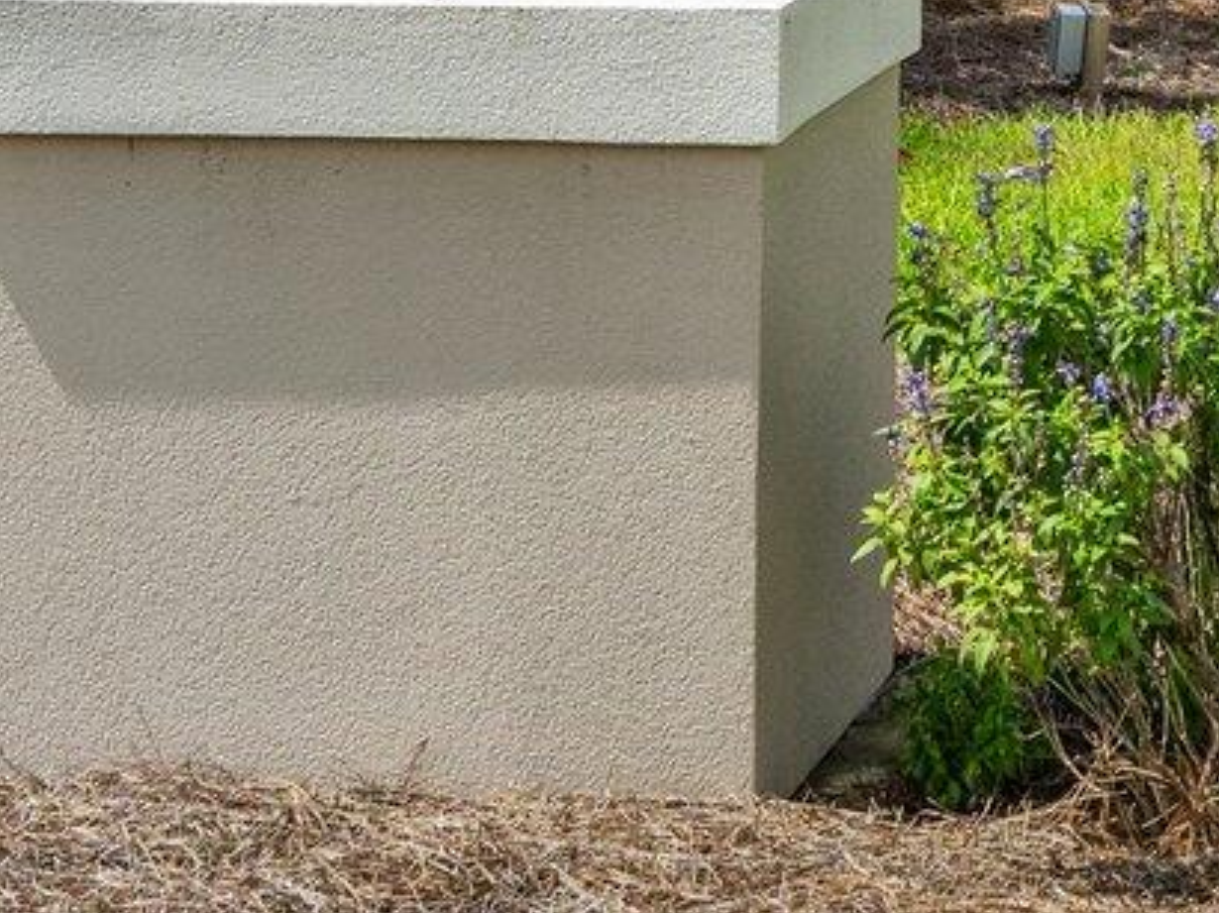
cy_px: -605
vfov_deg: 8.3
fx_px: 6089
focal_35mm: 173
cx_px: 1796
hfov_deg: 11.0
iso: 100
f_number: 4.5
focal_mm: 24
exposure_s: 1/400
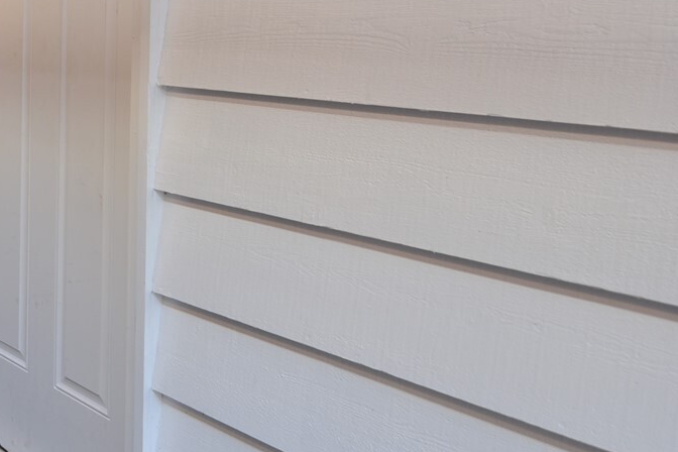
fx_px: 998
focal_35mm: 53
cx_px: -127
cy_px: 56
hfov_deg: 31.6
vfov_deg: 24.9
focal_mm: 14
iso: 200
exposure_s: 1/80
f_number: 4.5
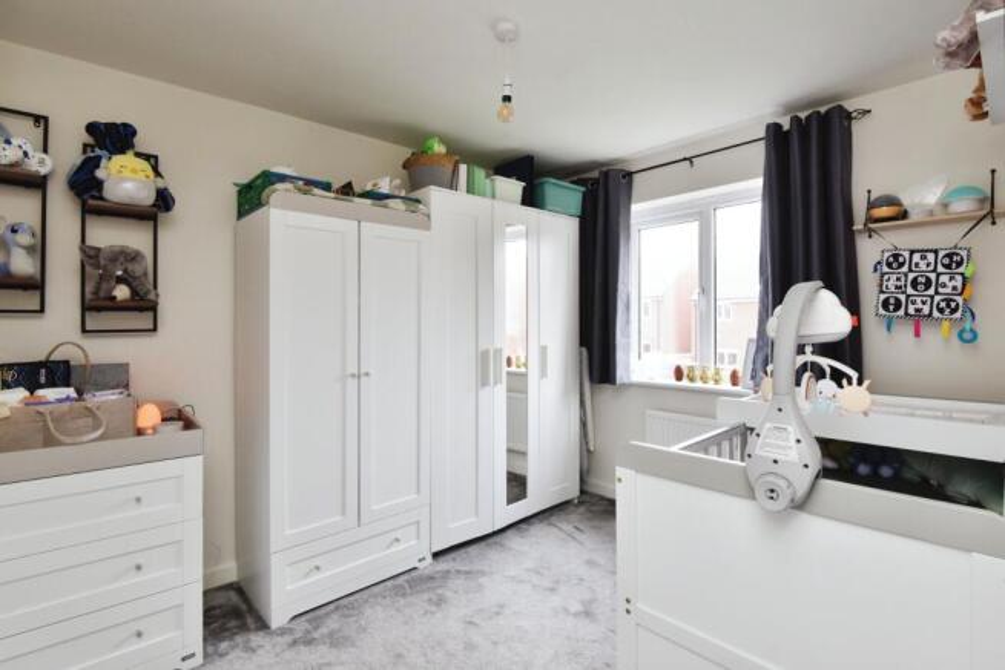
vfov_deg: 73.8
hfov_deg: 96.7
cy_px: 335
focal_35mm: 16
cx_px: 502
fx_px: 447
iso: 500
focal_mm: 16
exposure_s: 1/20
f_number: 7.1
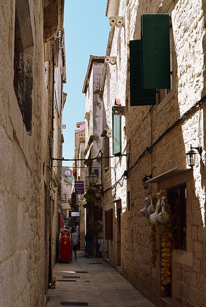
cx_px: 103
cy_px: 154
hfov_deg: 48.1
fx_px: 231
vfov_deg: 67.3
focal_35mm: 27
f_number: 9
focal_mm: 18
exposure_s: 1/125
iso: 400
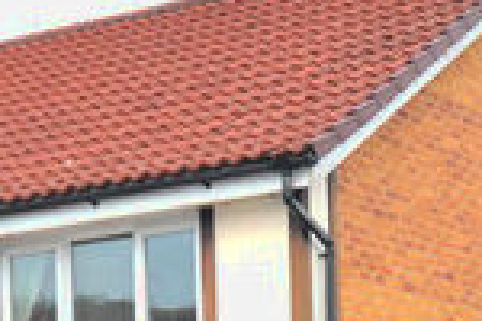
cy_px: 575
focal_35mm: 163
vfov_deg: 8.1
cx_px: 45
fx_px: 2182
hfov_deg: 12.5
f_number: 8
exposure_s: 1/125
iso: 400
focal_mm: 35
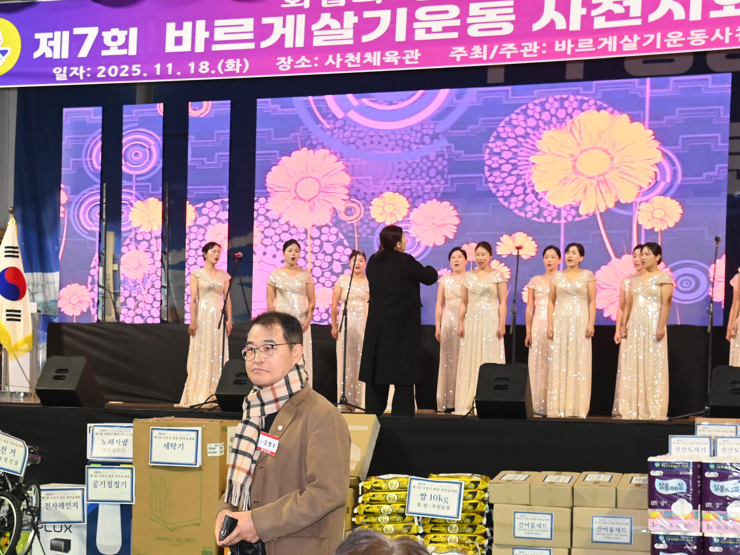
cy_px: 393
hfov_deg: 25.5
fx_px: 1625
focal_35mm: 76
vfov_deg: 19.3
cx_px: 260
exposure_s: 1/250
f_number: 6.3
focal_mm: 44
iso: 4000
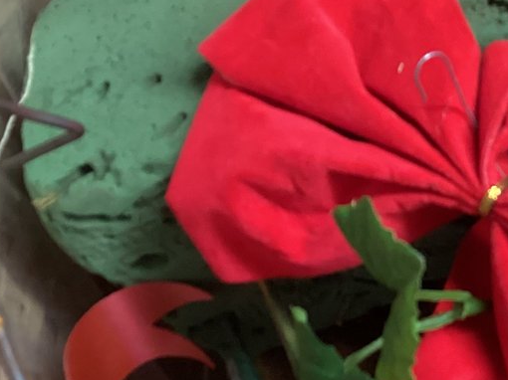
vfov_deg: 16.0
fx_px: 1349
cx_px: 597
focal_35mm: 92
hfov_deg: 20.1
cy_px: 95
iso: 400
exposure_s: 1/30
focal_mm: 3.3
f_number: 2.4
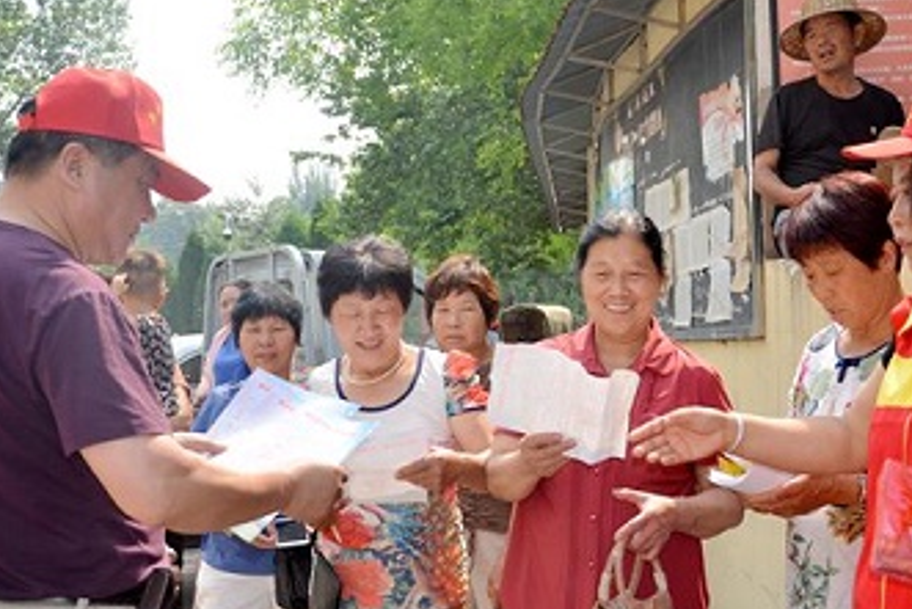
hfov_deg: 37.4
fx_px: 1343
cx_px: 512
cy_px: 317
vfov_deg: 25.5
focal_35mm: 53
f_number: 4.5
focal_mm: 26
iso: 100
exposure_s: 1/250
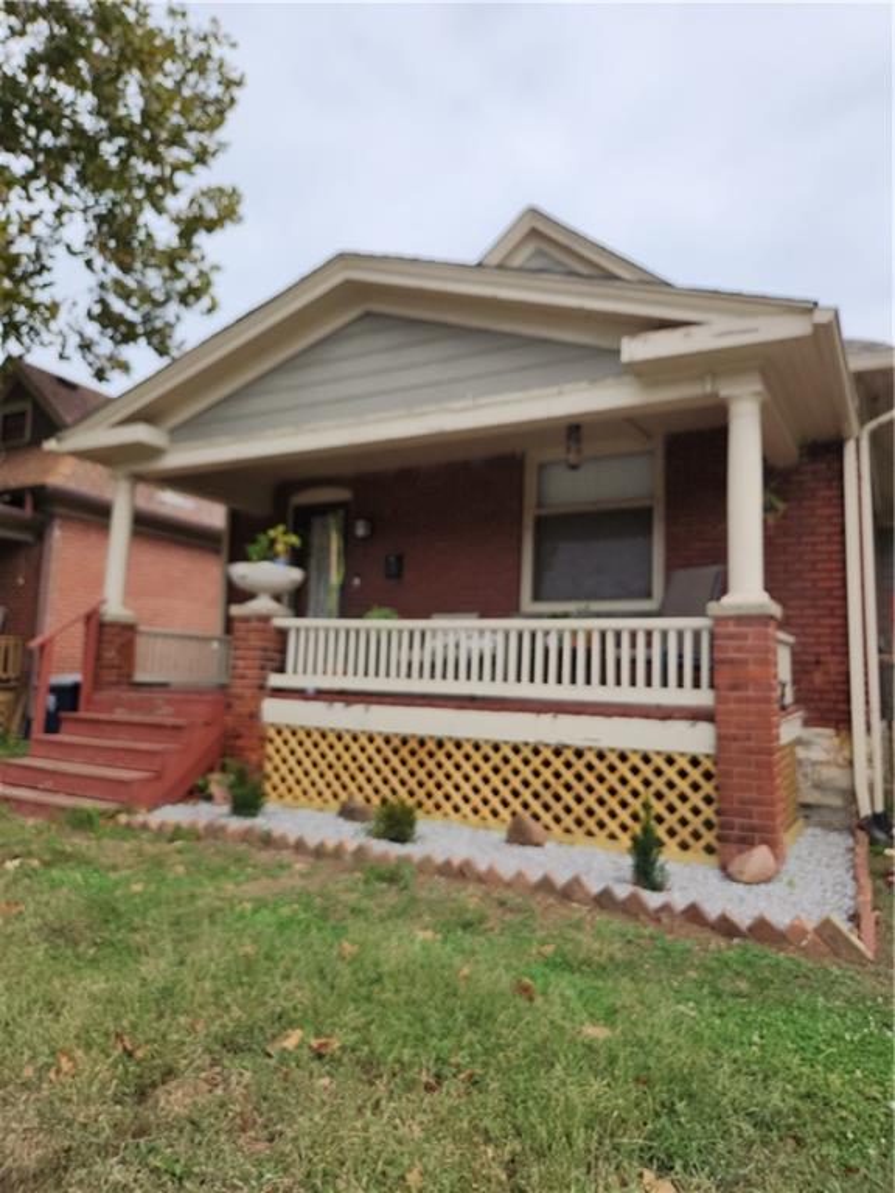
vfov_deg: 73.9
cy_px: 596
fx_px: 793
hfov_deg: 58.9
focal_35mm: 23
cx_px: 448
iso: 20
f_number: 1.8
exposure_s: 1/1380
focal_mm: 5.4
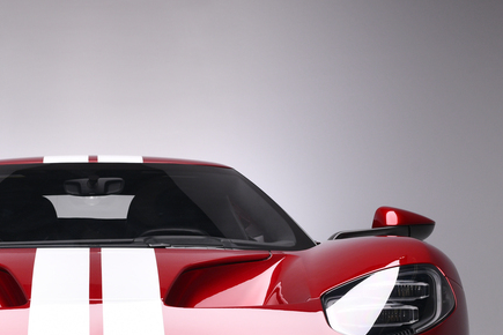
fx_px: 1607
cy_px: 327
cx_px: 90
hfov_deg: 17.6
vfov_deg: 11.8
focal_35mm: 115
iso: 200
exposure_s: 1/8
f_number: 8
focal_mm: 50
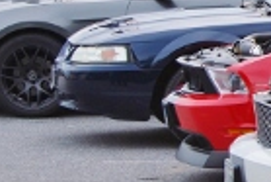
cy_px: 27
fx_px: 2193
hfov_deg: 6.9
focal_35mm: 291
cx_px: 437
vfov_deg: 4.7
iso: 100
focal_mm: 42
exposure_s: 1/160
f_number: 6.3
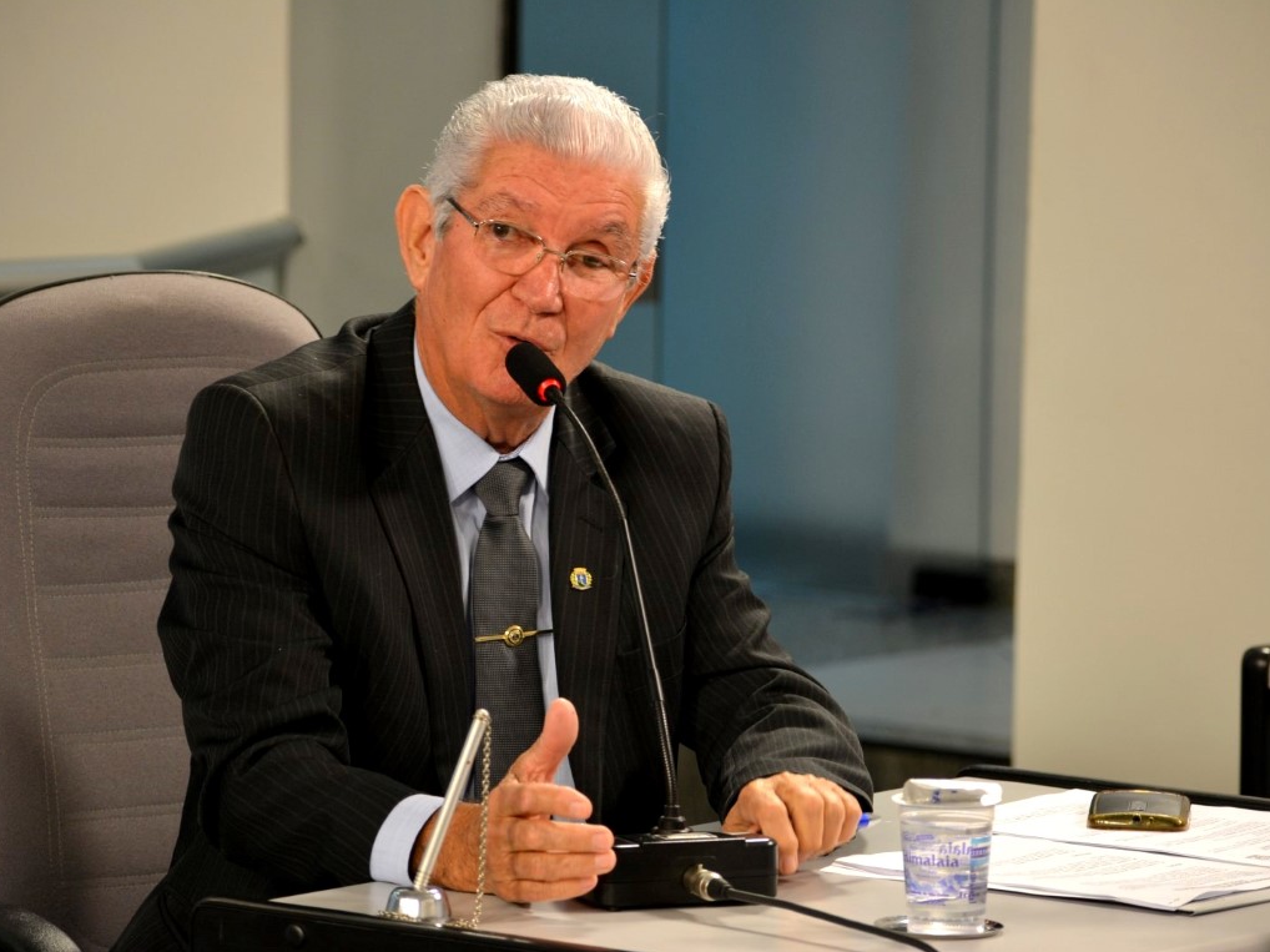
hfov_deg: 10.5
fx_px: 6932
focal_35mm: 189
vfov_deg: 7.9
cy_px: 475
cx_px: 624
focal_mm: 116
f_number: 4.8
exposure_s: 1/60
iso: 560
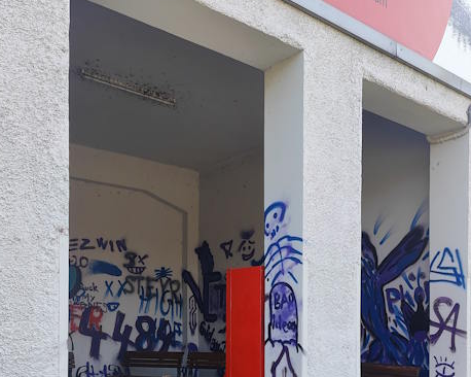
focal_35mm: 37
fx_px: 516
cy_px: 322
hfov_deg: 49.1
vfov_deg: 38.0
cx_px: 245
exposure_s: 1/371
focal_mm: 6.06
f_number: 1.8
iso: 50
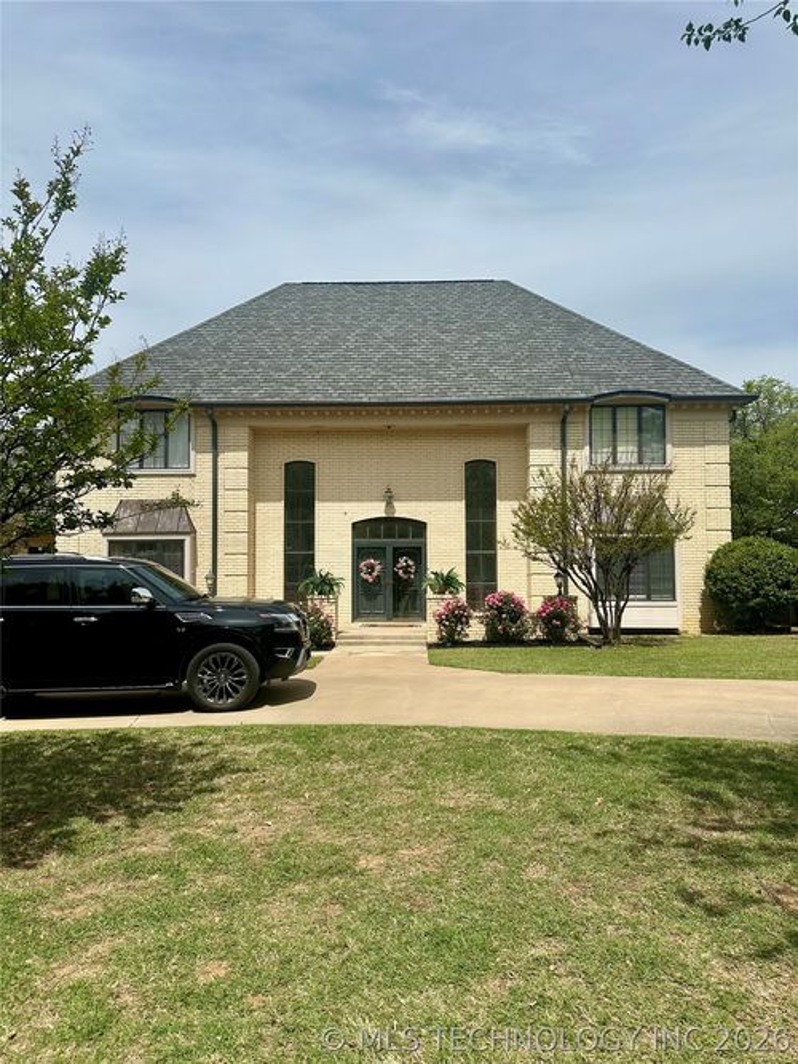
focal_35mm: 24
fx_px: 738
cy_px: 532
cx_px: 399
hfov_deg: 56.8
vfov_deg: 71.6
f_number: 1.78
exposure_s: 1/7576
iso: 80
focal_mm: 6.86
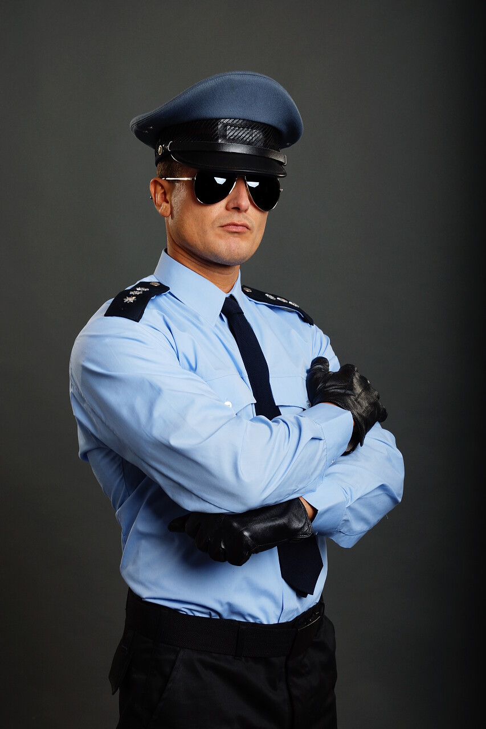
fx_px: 1367
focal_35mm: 68
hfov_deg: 20.2
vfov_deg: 29.9
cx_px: 243
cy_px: 364
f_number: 7.1
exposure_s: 1/160
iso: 100
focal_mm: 45
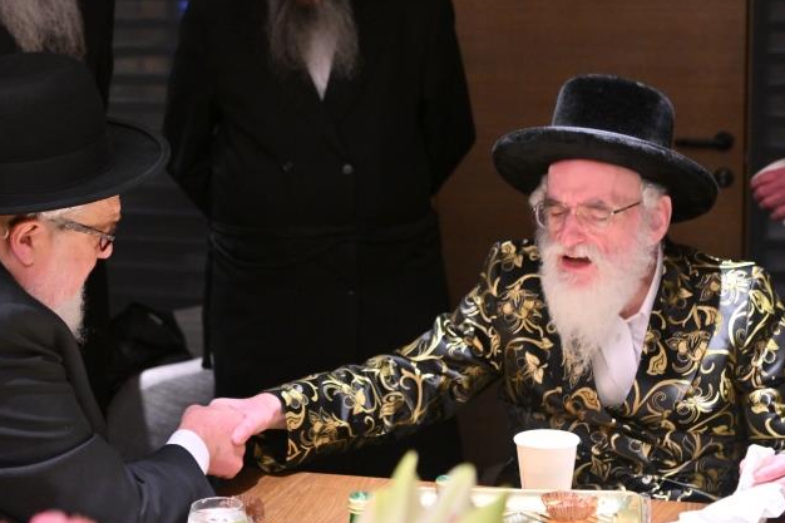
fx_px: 1962
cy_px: 221
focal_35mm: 90
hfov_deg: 22.6
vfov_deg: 15.2
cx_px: 296
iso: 1000
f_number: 4
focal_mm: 55
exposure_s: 1/125
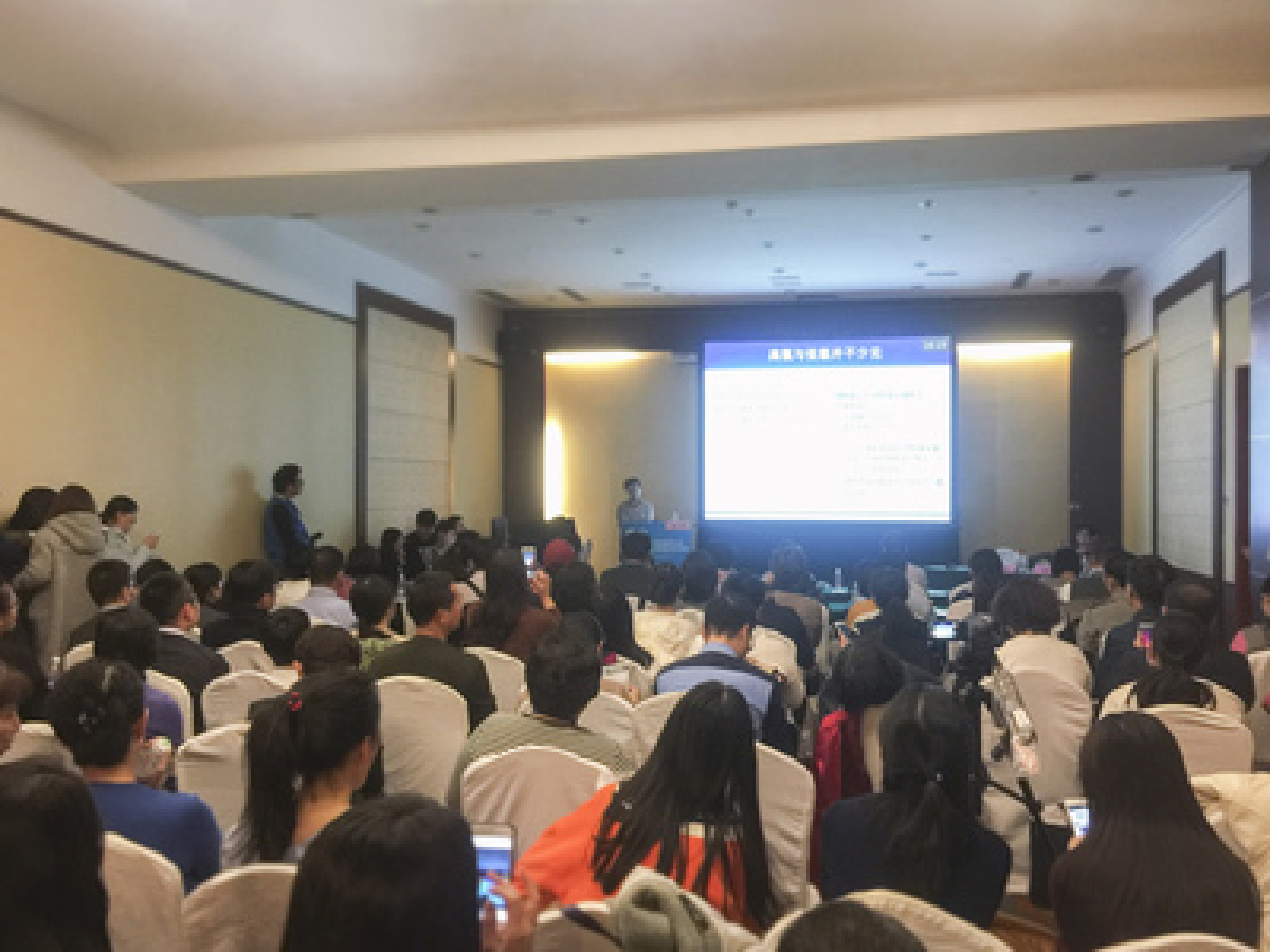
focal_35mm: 29
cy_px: 476
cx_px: 635
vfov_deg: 48.2
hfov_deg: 61.7
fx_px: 1064
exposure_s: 1/8
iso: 125
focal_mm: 4.15
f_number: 2.2
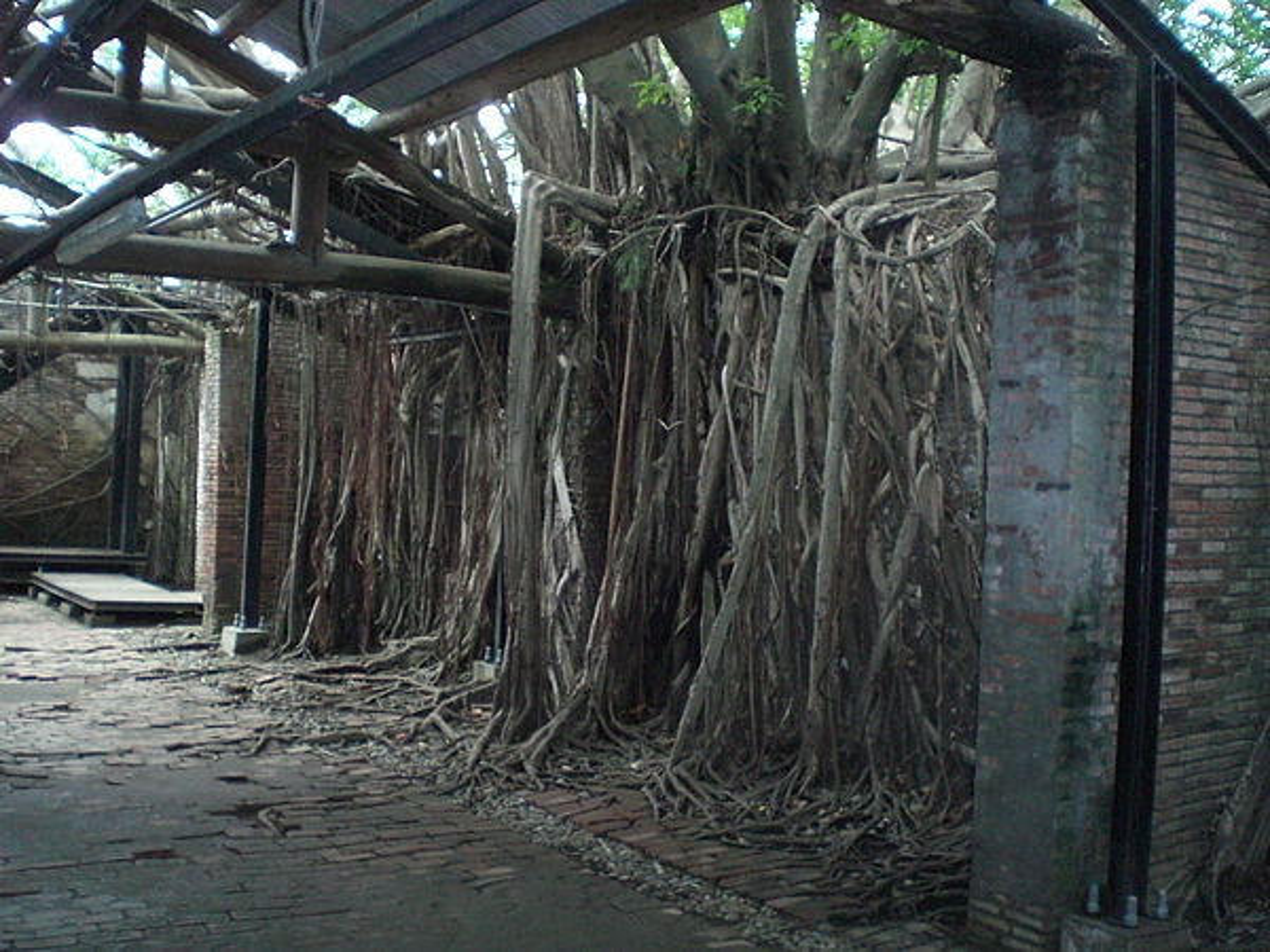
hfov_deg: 49.0
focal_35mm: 38
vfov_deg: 37.7
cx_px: 635
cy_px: 476
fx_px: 1394
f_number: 3.1
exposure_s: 1/60
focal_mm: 6.3
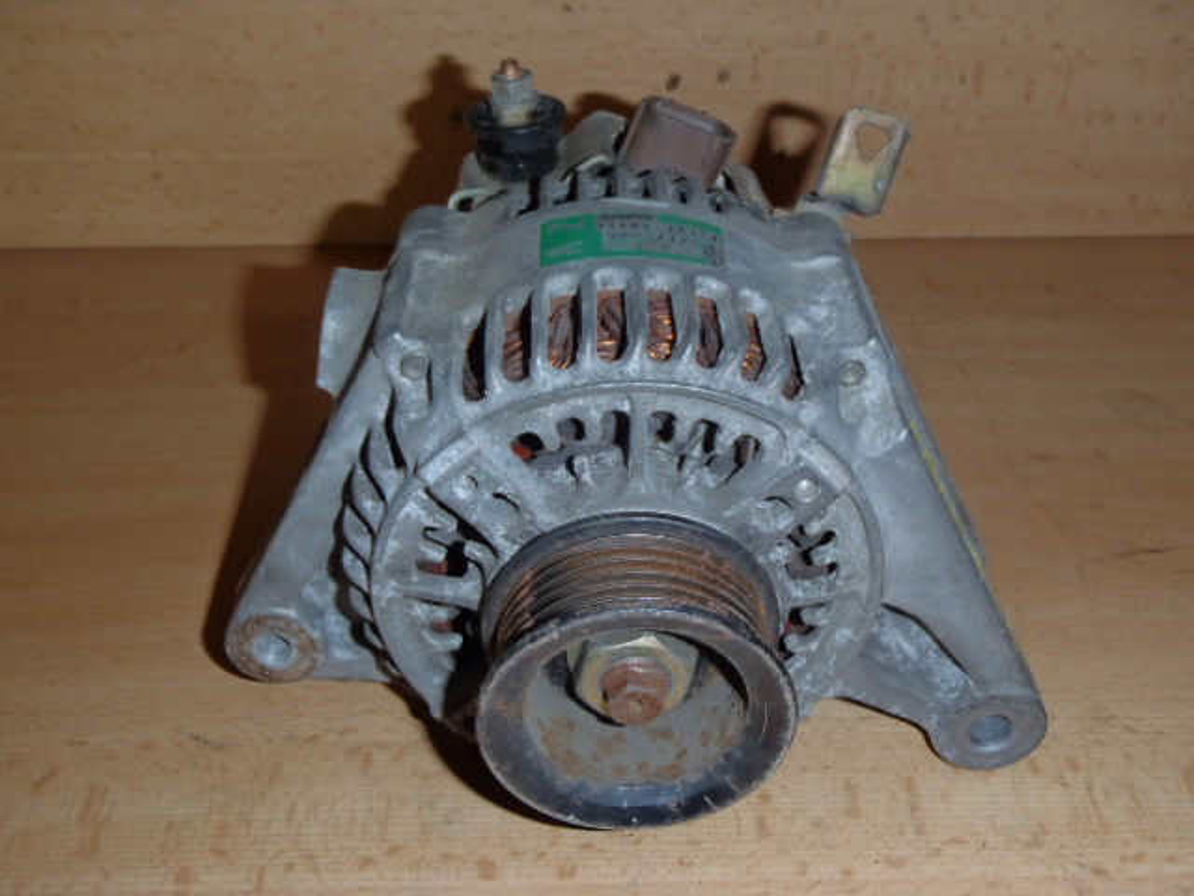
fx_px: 1311
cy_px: 448
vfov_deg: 37.7
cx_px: 597
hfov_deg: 49.0
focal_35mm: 38
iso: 100
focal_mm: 6.83
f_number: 4.6
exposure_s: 1/40
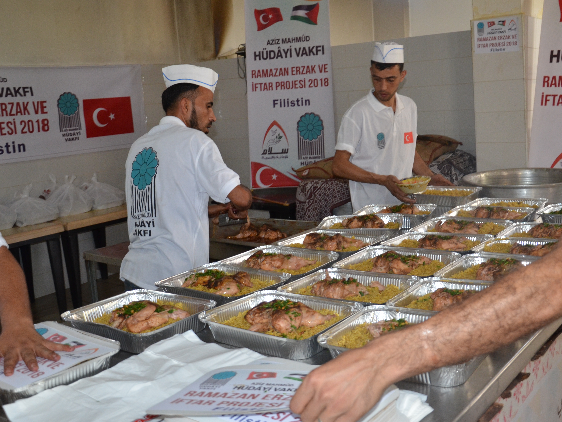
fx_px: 643
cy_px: 205
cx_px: 317
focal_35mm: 40
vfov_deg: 36.3
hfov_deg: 47.1
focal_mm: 21
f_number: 3.8
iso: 800
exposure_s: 1/60
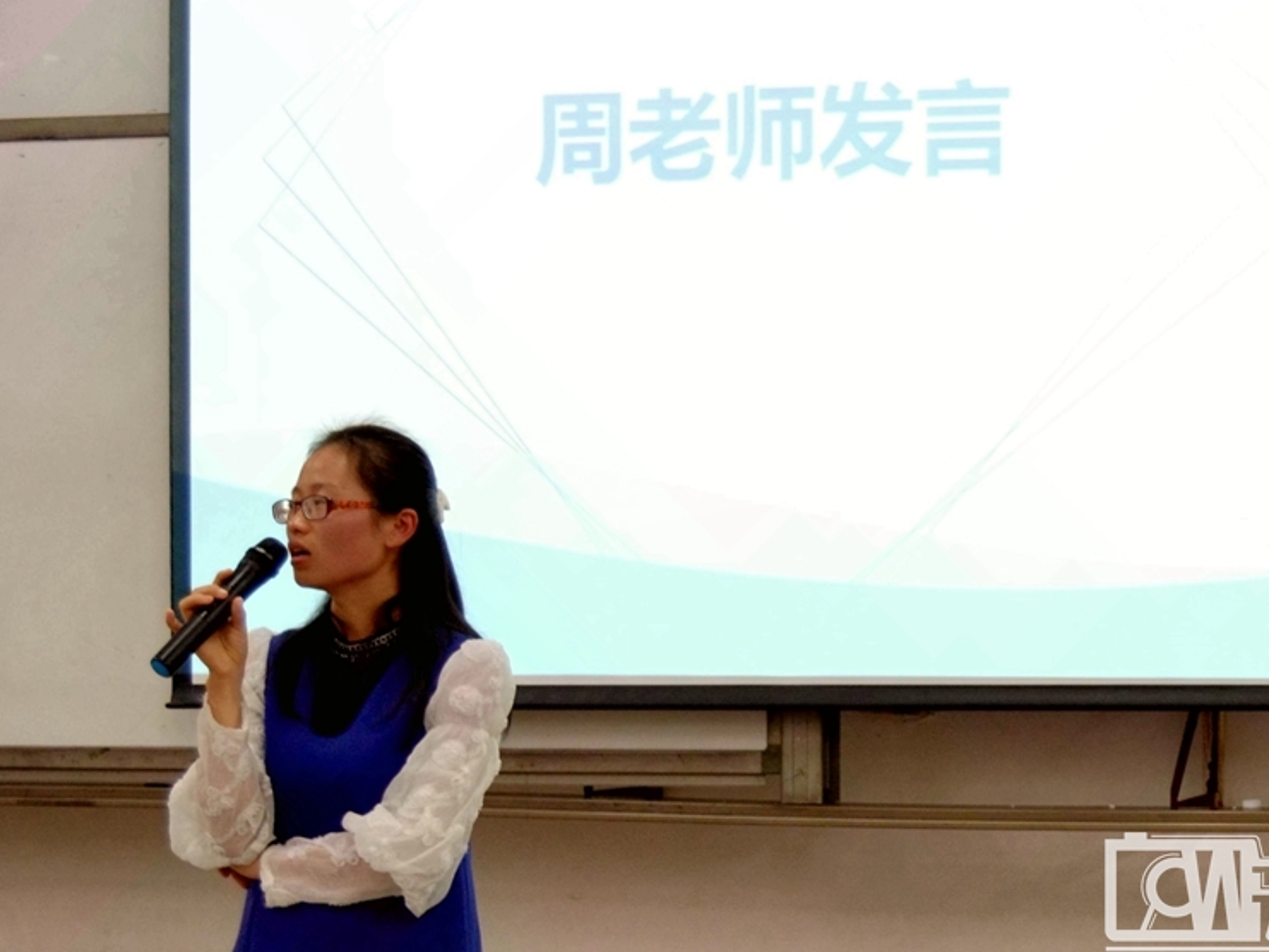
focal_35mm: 43
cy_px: 473
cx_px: 709
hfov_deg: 43.8
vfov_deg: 33.6
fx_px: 1577
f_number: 4.2
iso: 320
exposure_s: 1/50
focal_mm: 26
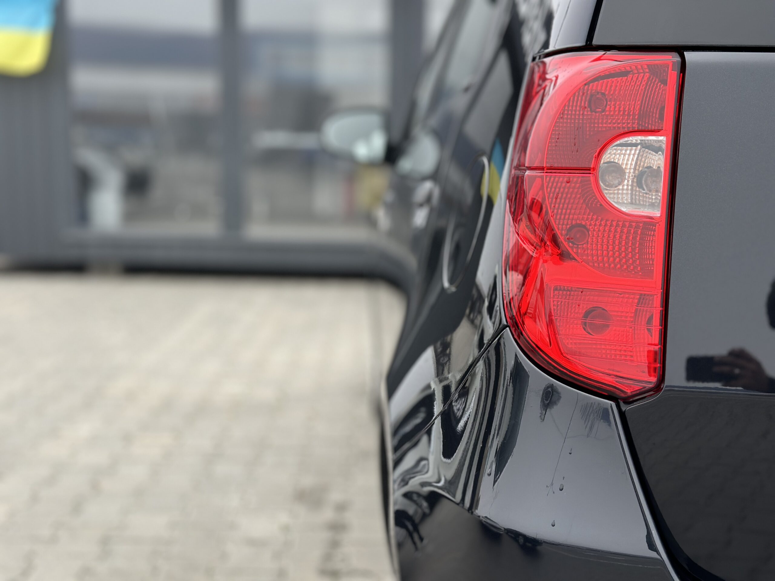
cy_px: 290
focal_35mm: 48
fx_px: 1075
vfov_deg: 30.3
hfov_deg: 39.7
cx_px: 388
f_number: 1.78
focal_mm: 6.86
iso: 80
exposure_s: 1/663
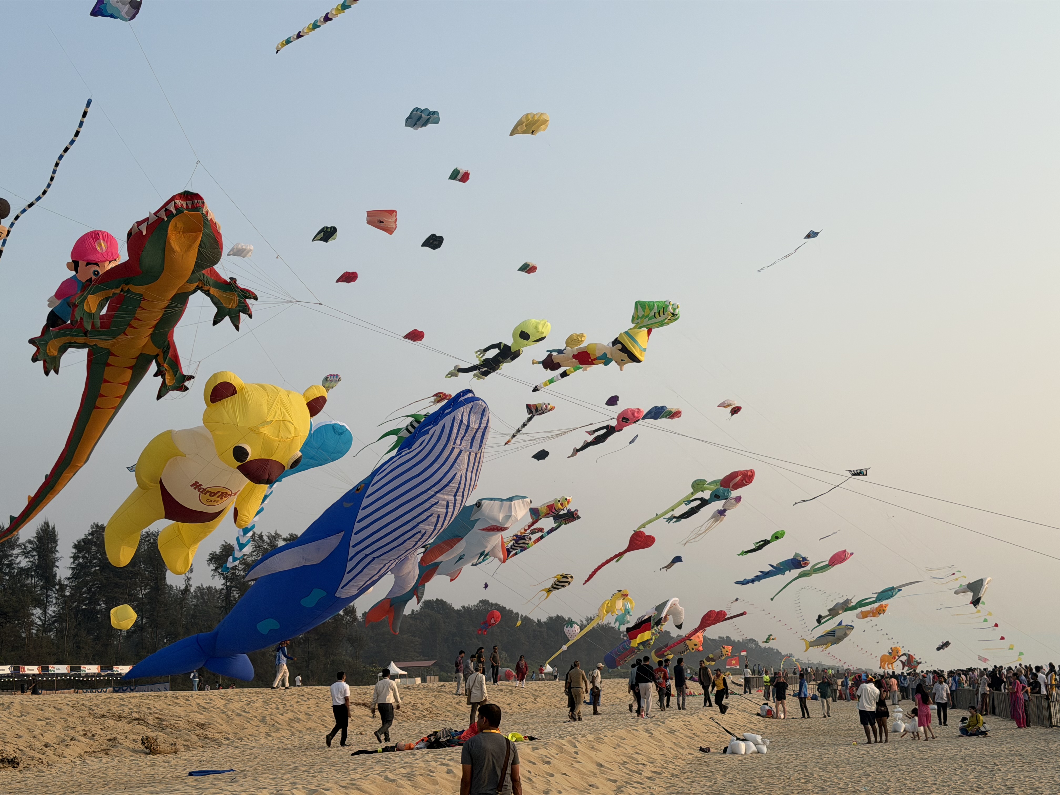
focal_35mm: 48
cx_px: 530
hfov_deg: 39.7
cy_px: 398
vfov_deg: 30.3
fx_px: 1470
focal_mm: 6.76
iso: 64
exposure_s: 1/3096
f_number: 1.78
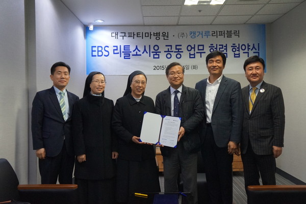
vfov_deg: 35.5
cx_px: 153
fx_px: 319
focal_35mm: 38
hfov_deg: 51.3
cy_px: 102
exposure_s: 1/160
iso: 2500
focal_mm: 25
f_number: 4
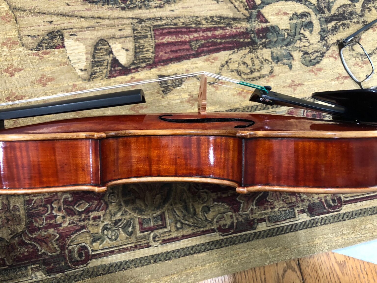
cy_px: 142
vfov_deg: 49.7
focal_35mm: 28
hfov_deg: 63.4
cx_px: 188
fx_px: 305
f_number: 1.8
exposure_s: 1/13
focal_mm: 3.99
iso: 100
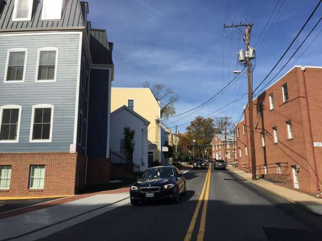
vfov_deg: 48.2
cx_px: 161
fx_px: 270
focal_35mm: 29
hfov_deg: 61.7
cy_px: 120
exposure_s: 1/2825
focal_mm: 4.15
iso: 32
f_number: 2.2
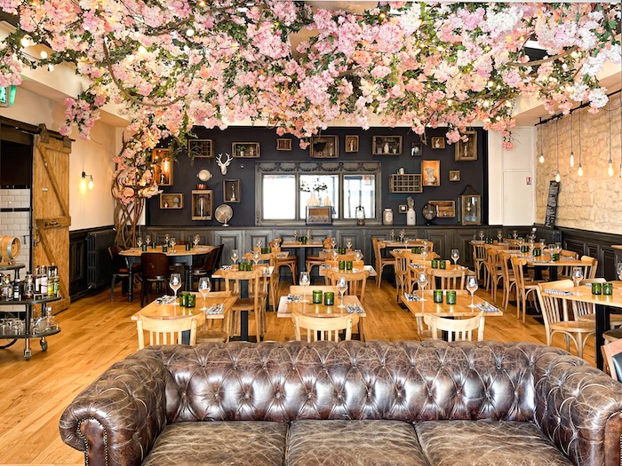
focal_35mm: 26
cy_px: 233
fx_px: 467
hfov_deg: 67.3
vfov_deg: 53.1
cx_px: 311
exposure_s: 1/50
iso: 100
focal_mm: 5.1
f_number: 1.6
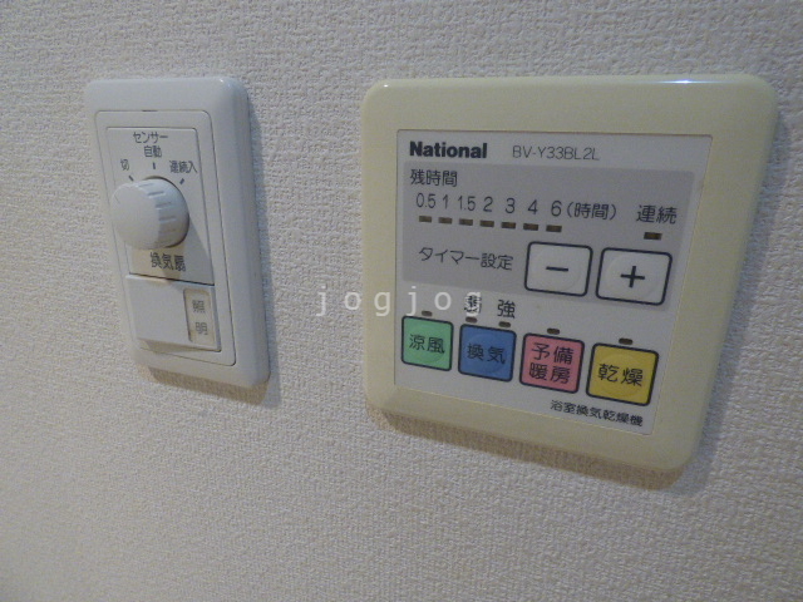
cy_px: 301
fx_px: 464
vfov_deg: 66.0
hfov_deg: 81.7
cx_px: 402
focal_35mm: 20
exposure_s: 1/50
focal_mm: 3.58
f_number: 2.8
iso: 400
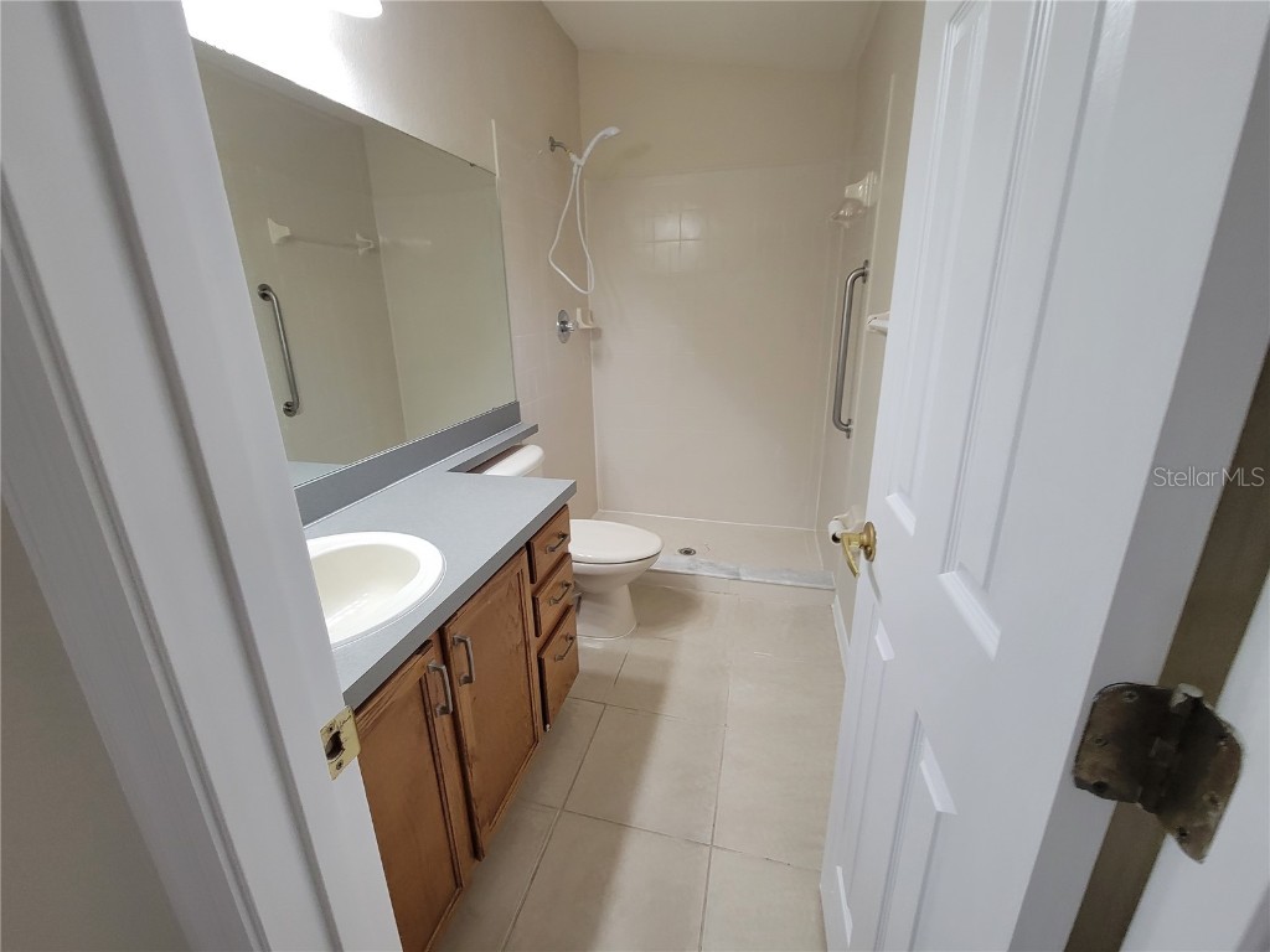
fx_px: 477
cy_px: 476
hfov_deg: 106.2
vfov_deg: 89.9
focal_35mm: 13
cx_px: 635
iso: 160
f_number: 2.2
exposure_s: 1/60
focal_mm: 2.2
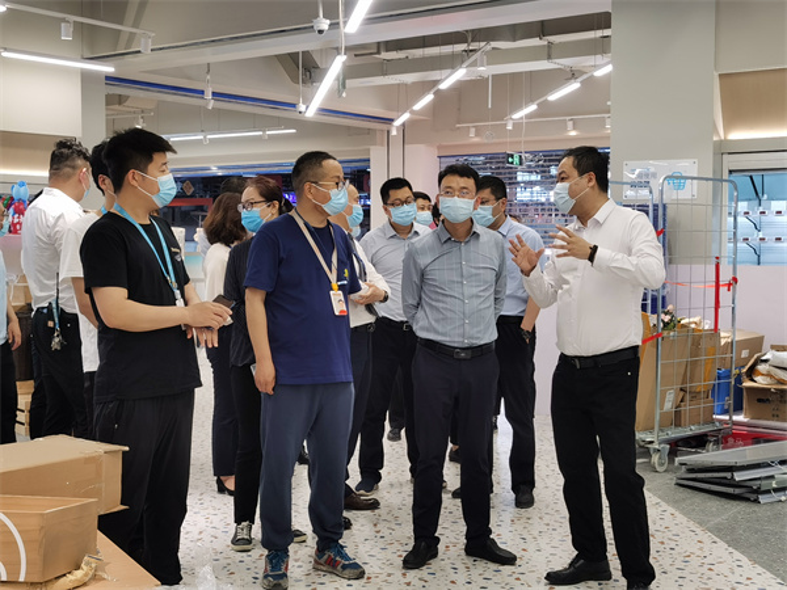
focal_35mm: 50
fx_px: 1137
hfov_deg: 38.2
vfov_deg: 29.1
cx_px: 394
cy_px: 295
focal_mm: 5.56
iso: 64
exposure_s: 1/100
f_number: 1.6
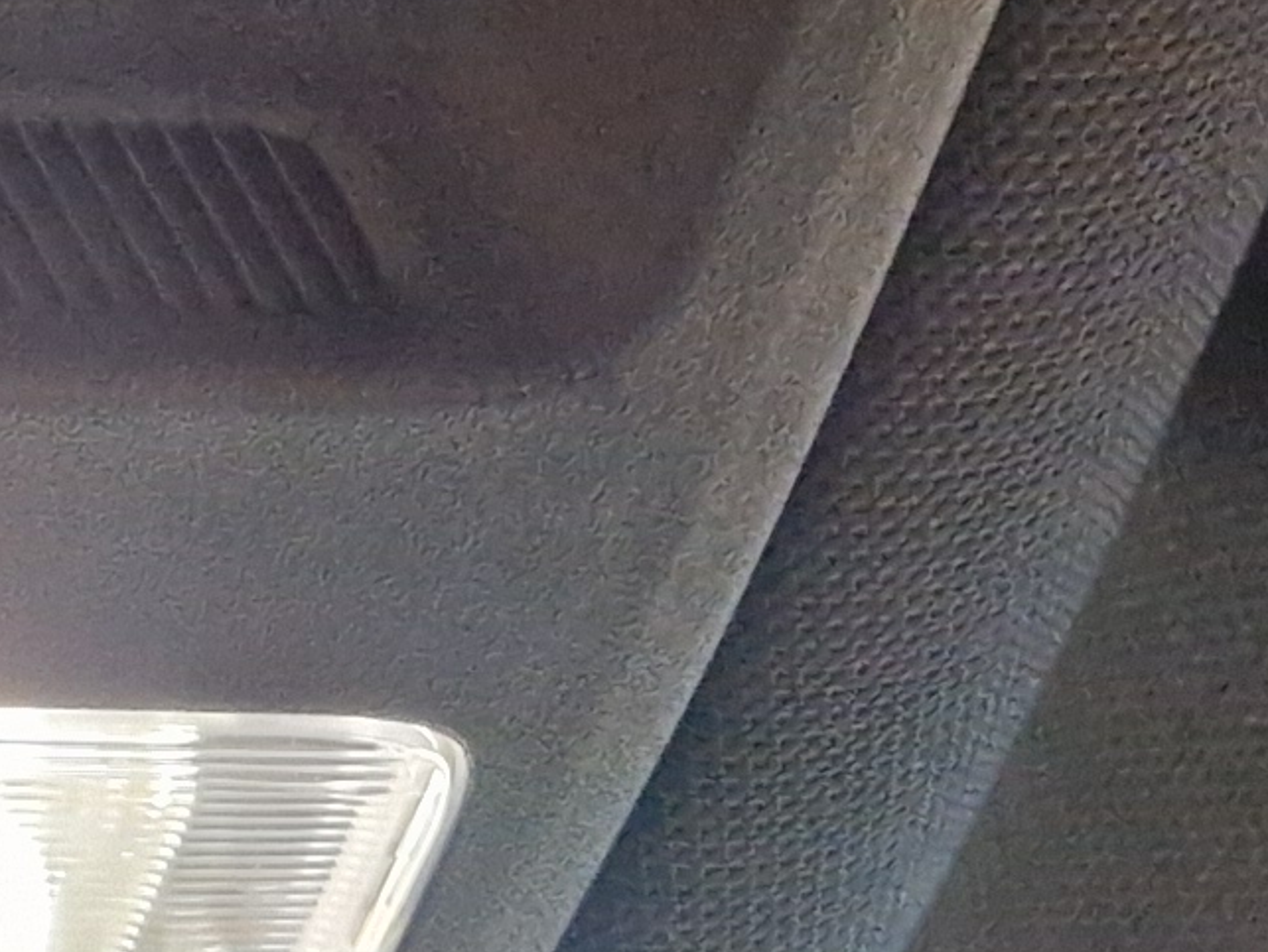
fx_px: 5241
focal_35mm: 143
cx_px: -1810
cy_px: 87
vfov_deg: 10.3
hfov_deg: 11.4
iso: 1000
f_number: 1.8
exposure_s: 1/100
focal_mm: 5.4
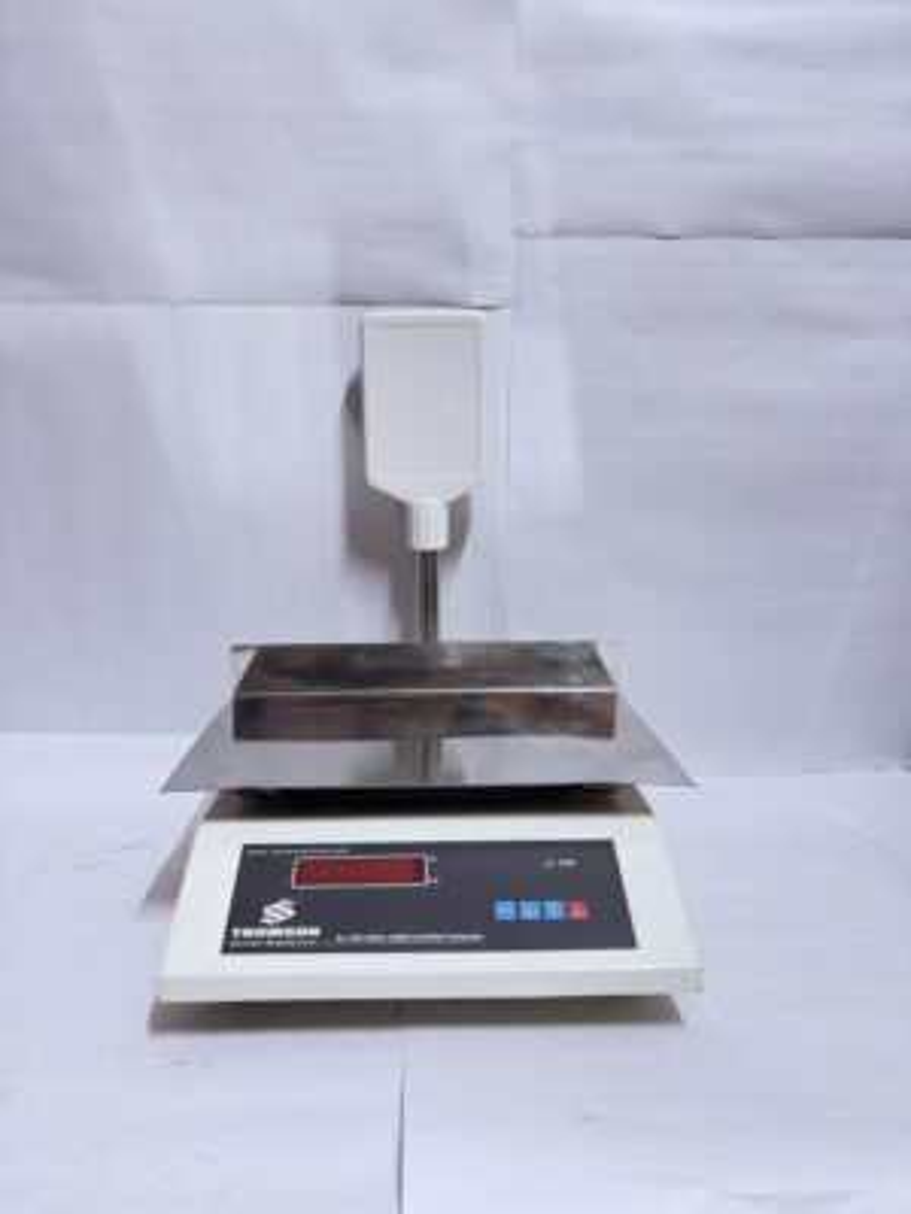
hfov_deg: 53.1
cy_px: 607
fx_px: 912
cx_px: 456
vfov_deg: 67.3
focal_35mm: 26
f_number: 1.6
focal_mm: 5.96
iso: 500
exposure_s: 1/33
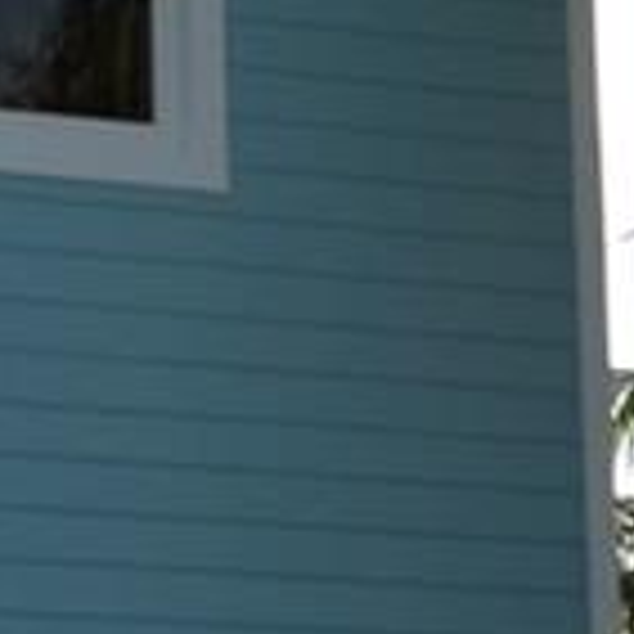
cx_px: -81
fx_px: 5388
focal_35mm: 260
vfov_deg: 6.7
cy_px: 486
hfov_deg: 6.7
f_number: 10
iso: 100
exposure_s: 1/200
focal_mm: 18
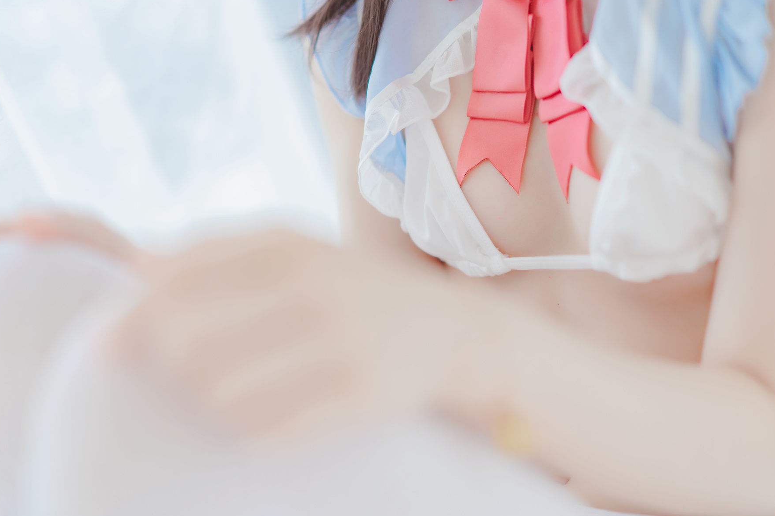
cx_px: 389
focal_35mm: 51
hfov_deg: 38.9
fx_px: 1098
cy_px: 258
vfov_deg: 26.5
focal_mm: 50
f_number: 1.4
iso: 100
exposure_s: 1/200
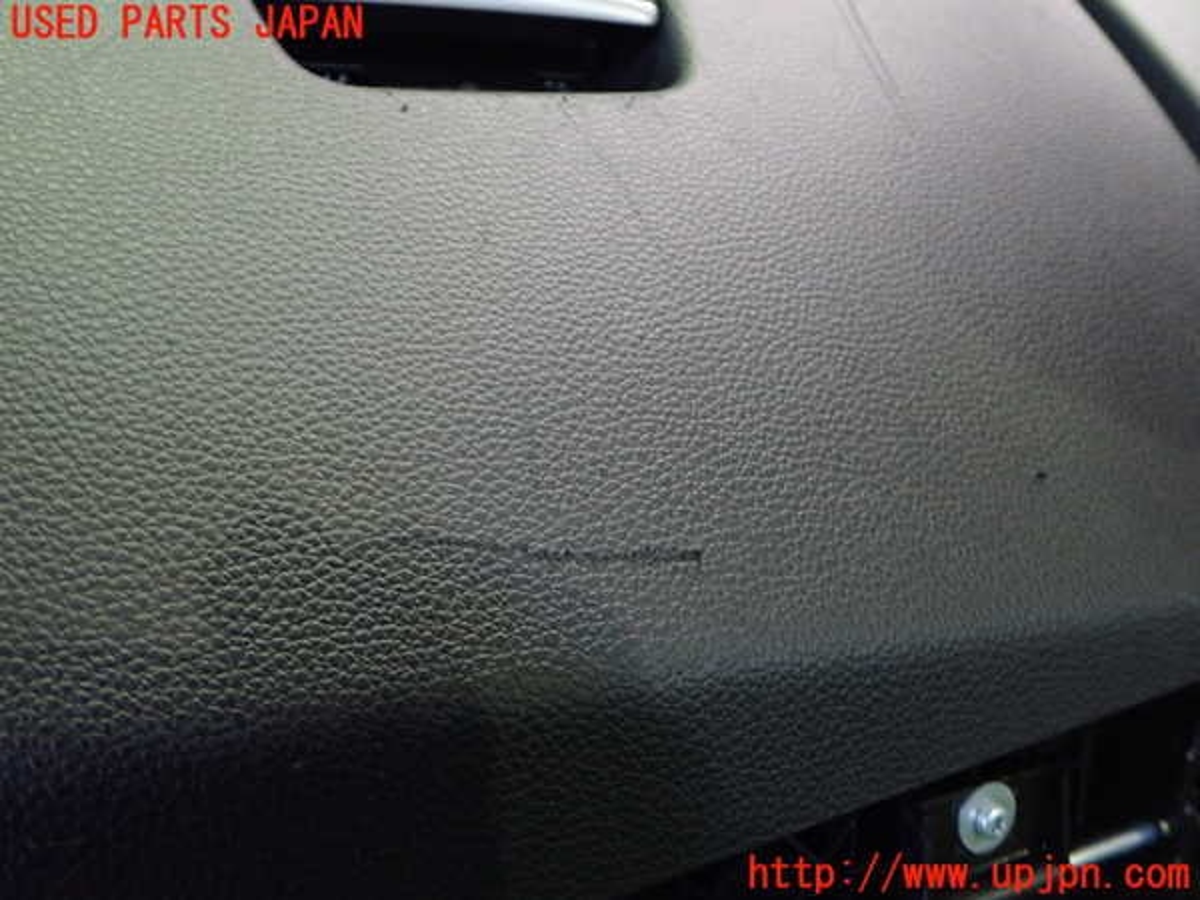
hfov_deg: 60.0
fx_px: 1040
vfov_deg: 46.8
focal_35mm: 30
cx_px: 600
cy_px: 450
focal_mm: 5.4
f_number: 2.3
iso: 800
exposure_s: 1/30
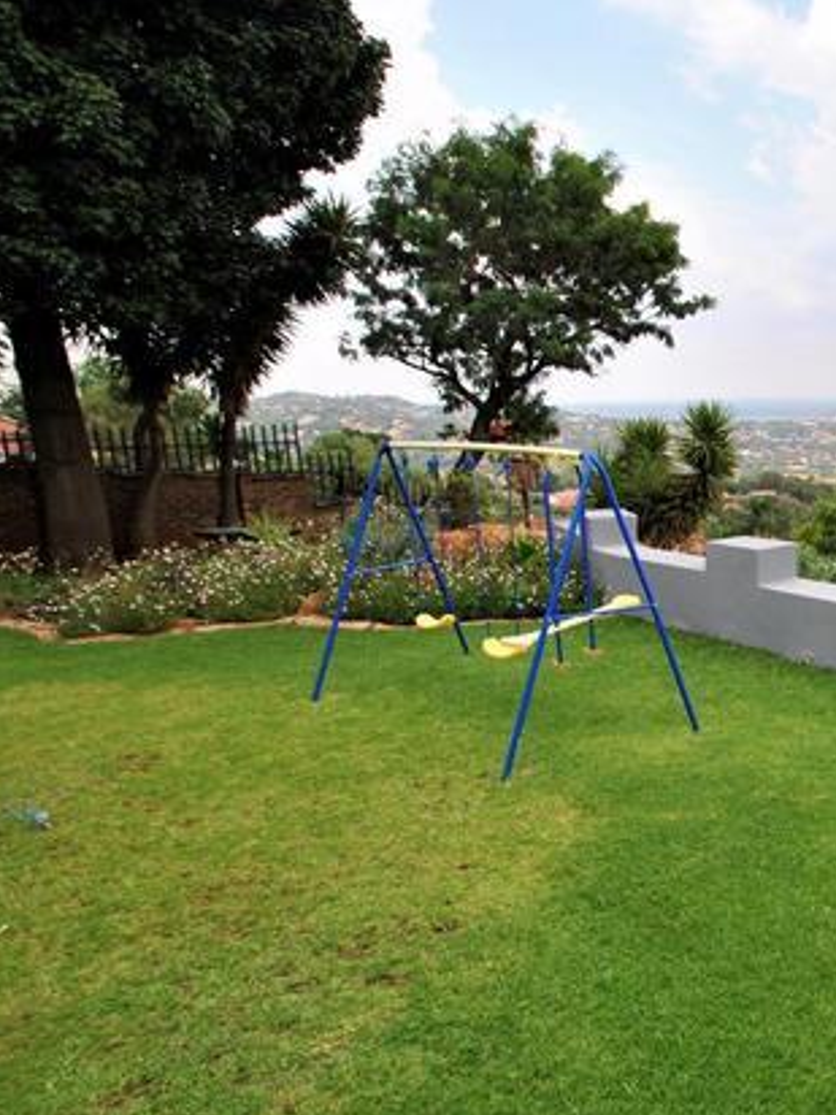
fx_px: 902
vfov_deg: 63.4
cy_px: 548
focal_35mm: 28
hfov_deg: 40.9
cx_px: 901
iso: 100
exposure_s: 1/200
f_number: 7.1
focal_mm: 10
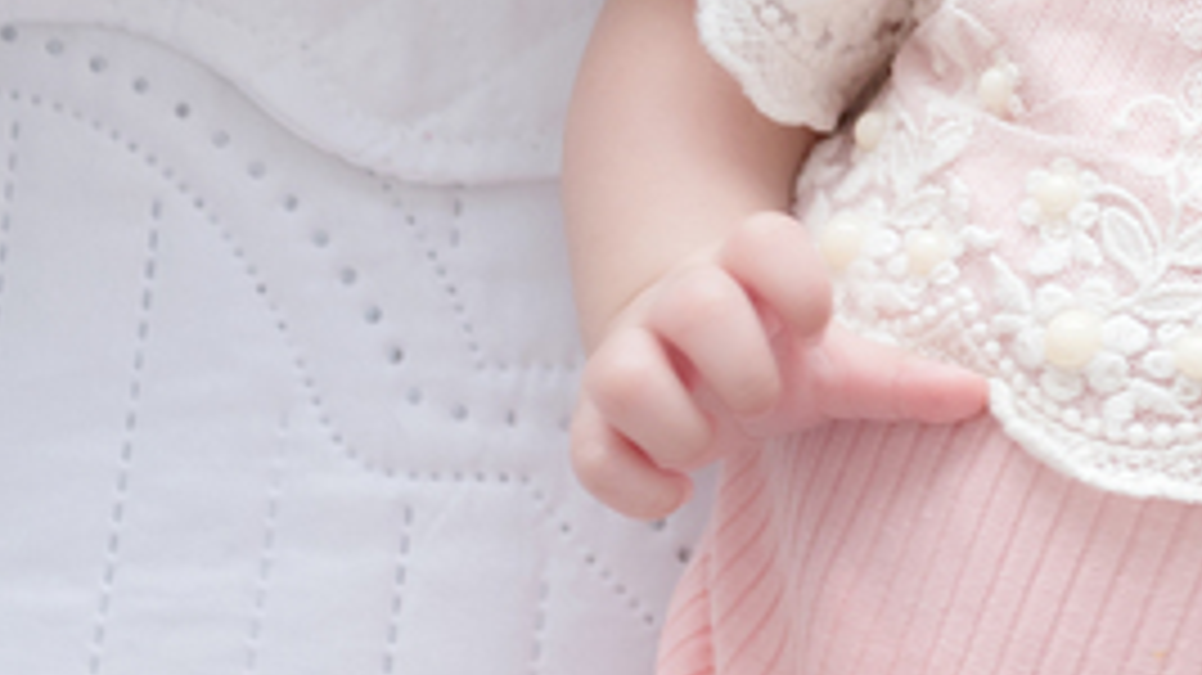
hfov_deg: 11.9
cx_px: 2255
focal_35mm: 165
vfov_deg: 7.2
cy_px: -358
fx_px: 5257
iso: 400
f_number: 3.2
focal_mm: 35
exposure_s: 1/100
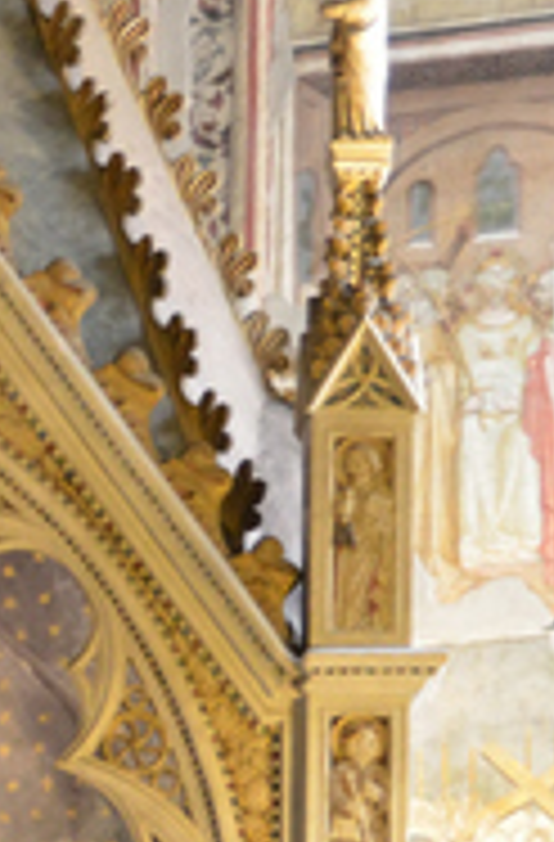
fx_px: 4194
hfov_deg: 7.4
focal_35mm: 180
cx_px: -367
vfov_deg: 11.4
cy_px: 734
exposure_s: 1/30
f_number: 4.2
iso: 1600
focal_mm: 32
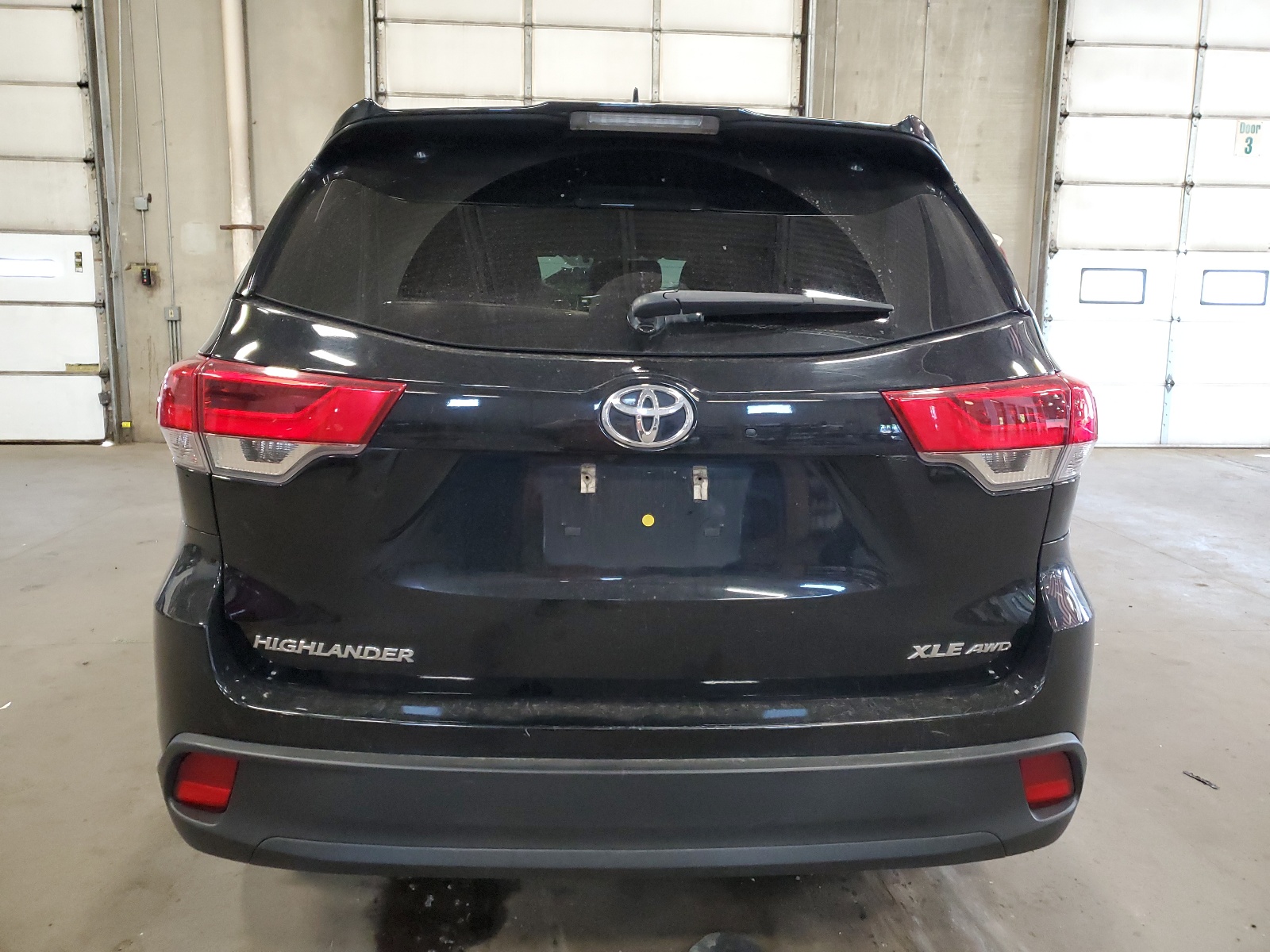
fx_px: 954
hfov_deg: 67.3
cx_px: 635
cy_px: 476
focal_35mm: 26
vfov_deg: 53.1
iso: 331
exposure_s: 1/60.2
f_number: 1.5
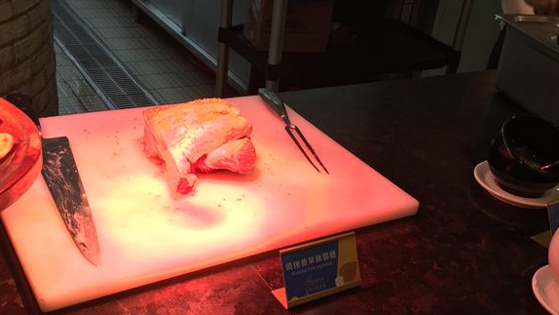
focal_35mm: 44
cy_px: 191
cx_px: 291
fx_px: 652
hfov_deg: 46.4
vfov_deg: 27.0
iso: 25
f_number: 2.2
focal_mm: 4.15
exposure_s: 1/40
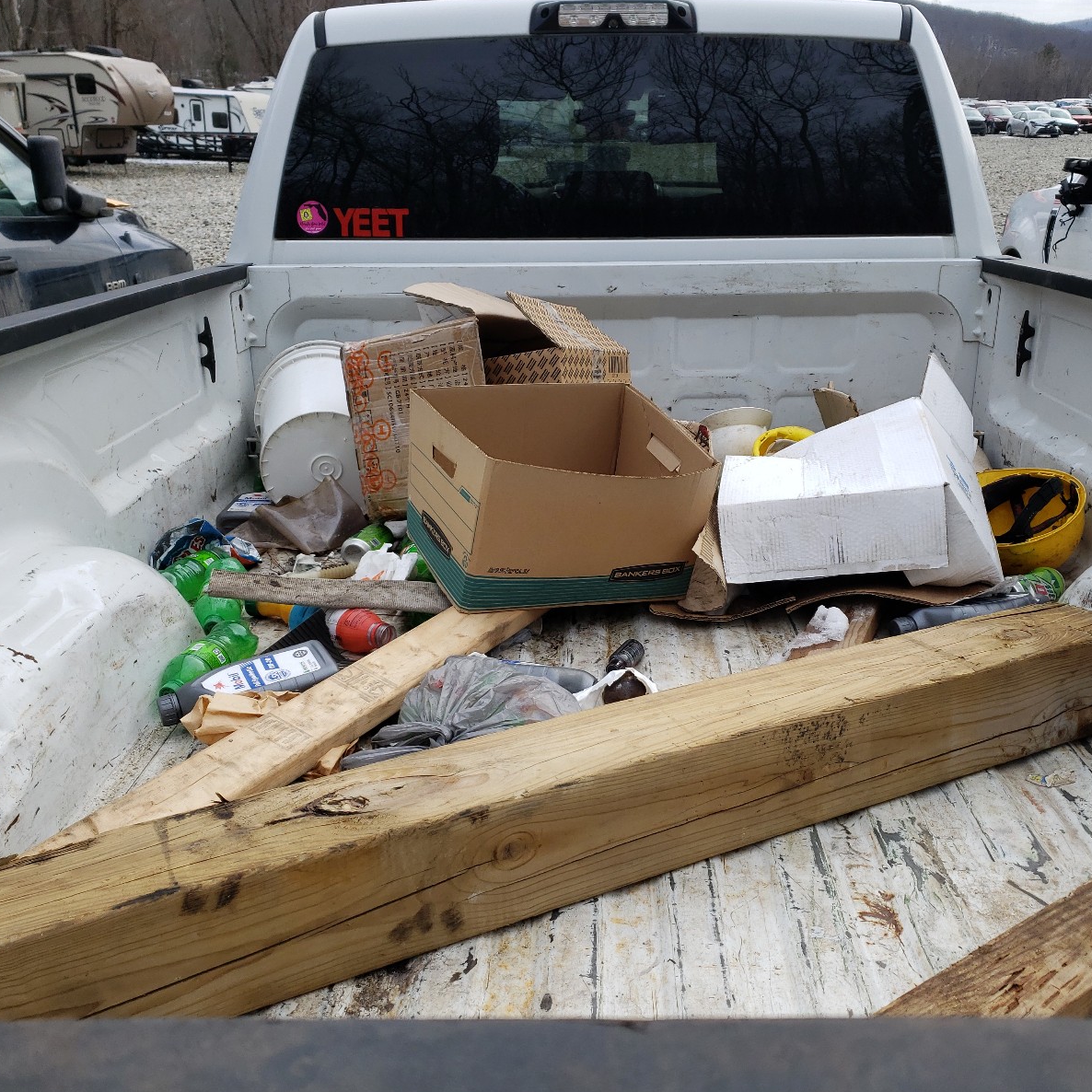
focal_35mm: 31
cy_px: 548
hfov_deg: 52.5
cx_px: 579
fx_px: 1106
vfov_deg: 52.5
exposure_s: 1/2000
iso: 50
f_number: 1.5
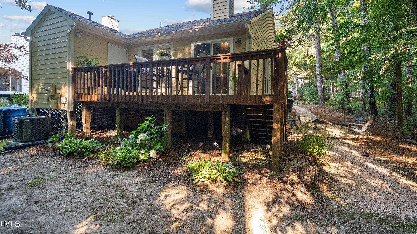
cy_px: 96
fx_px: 188
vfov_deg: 63.5
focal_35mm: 17
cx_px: 210
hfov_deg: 95.9
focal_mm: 16
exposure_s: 1/200
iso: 4000
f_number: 4
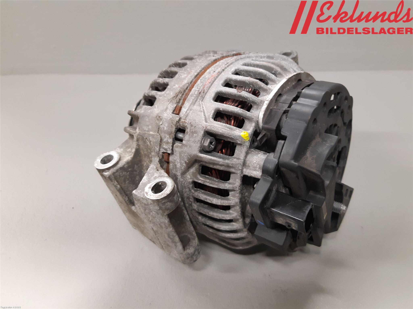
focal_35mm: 26
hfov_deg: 67.3
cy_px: 154
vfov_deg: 53.1
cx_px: 206
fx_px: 310
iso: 200
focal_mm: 3.93
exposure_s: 1/50
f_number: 1.7
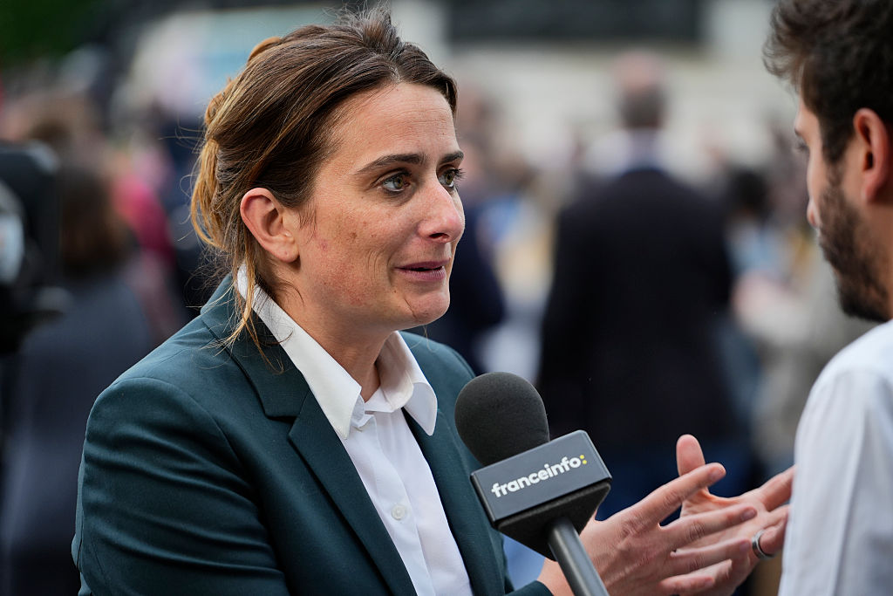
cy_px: 298
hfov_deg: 10.3
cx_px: 446
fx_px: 4961
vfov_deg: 6.9
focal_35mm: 200
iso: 640
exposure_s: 1/500
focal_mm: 200
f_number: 4
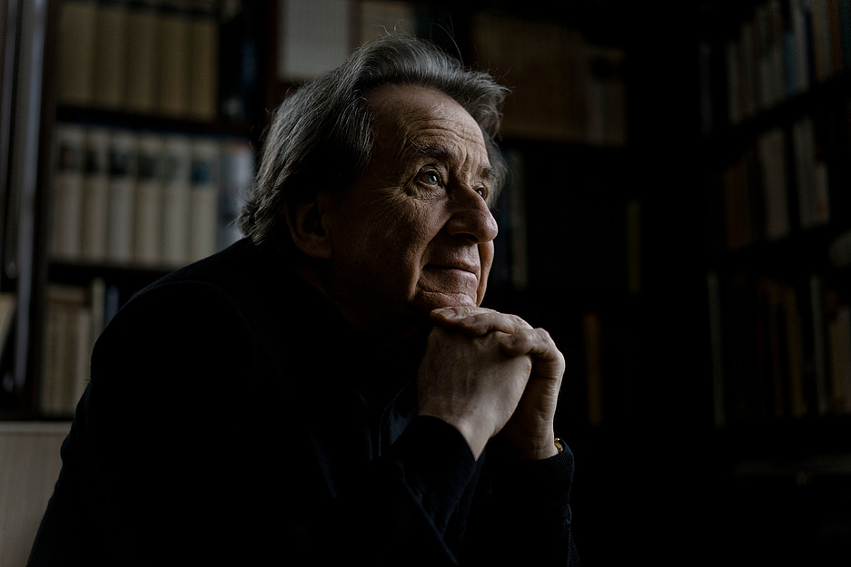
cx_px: 426
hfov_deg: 36.2
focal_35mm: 55
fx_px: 1300
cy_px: 284
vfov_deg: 24.6
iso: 1250
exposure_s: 1/160
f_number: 2
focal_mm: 55
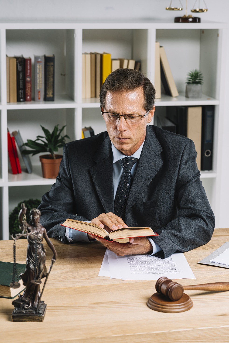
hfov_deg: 16.1
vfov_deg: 23.9
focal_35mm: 85
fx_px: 810
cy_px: 172
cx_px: 114
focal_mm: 85
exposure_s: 1/160
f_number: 5.6
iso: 200
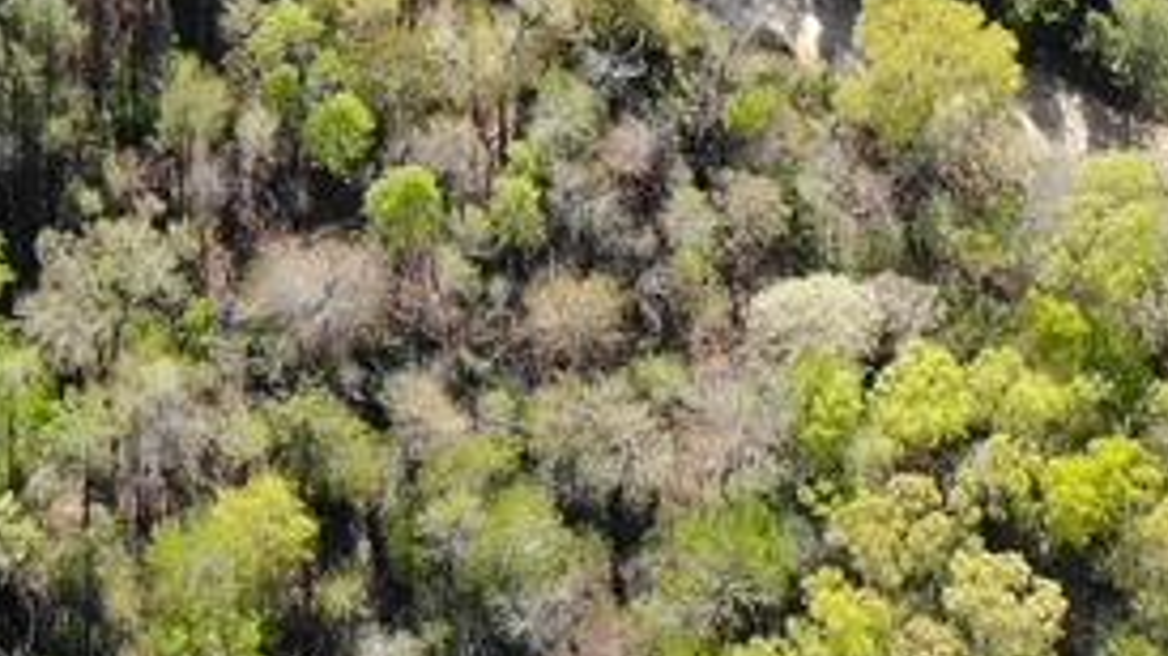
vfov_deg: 8.4
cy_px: -1269
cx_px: -21
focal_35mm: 122
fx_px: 3778
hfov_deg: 17.2
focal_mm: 4.5
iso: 100
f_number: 2.8
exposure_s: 1/301
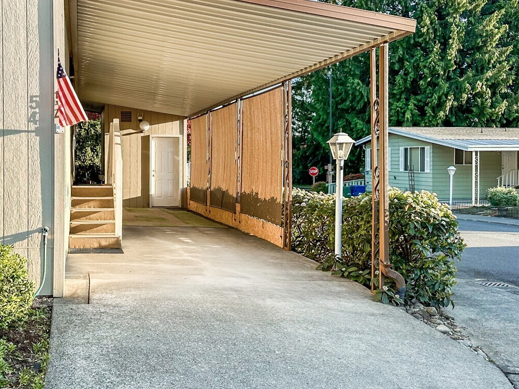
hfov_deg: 48.3
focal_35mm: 38
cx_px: 179
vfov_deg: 37.7
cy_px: 176
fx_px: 570
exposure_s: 1/750
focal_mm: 6.86
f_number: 1.8
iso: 80
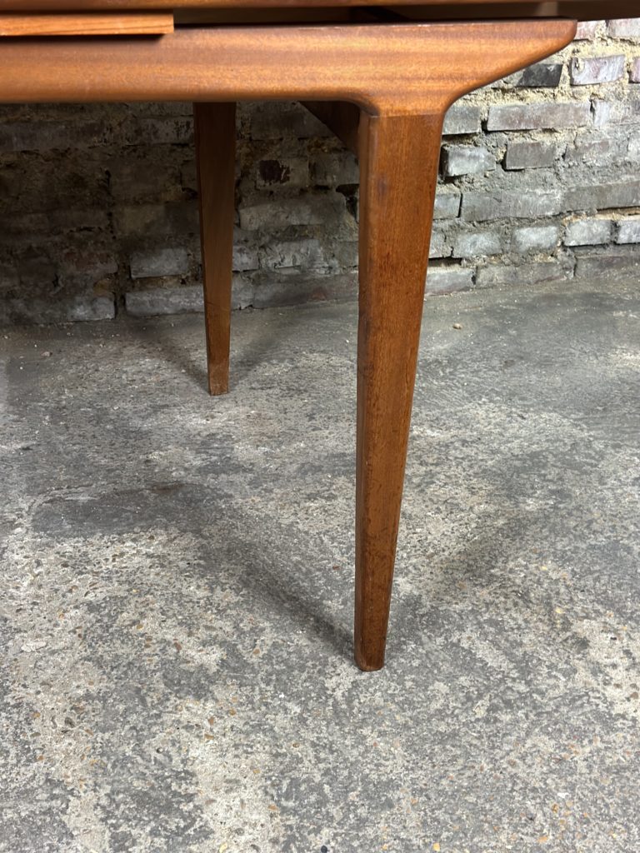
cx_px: 320
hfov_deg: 30.3
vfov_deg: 39.7
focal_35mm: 48
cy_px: 426
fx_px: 1183
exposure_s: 1/33
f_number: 1.78
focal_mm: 6.86
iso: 250
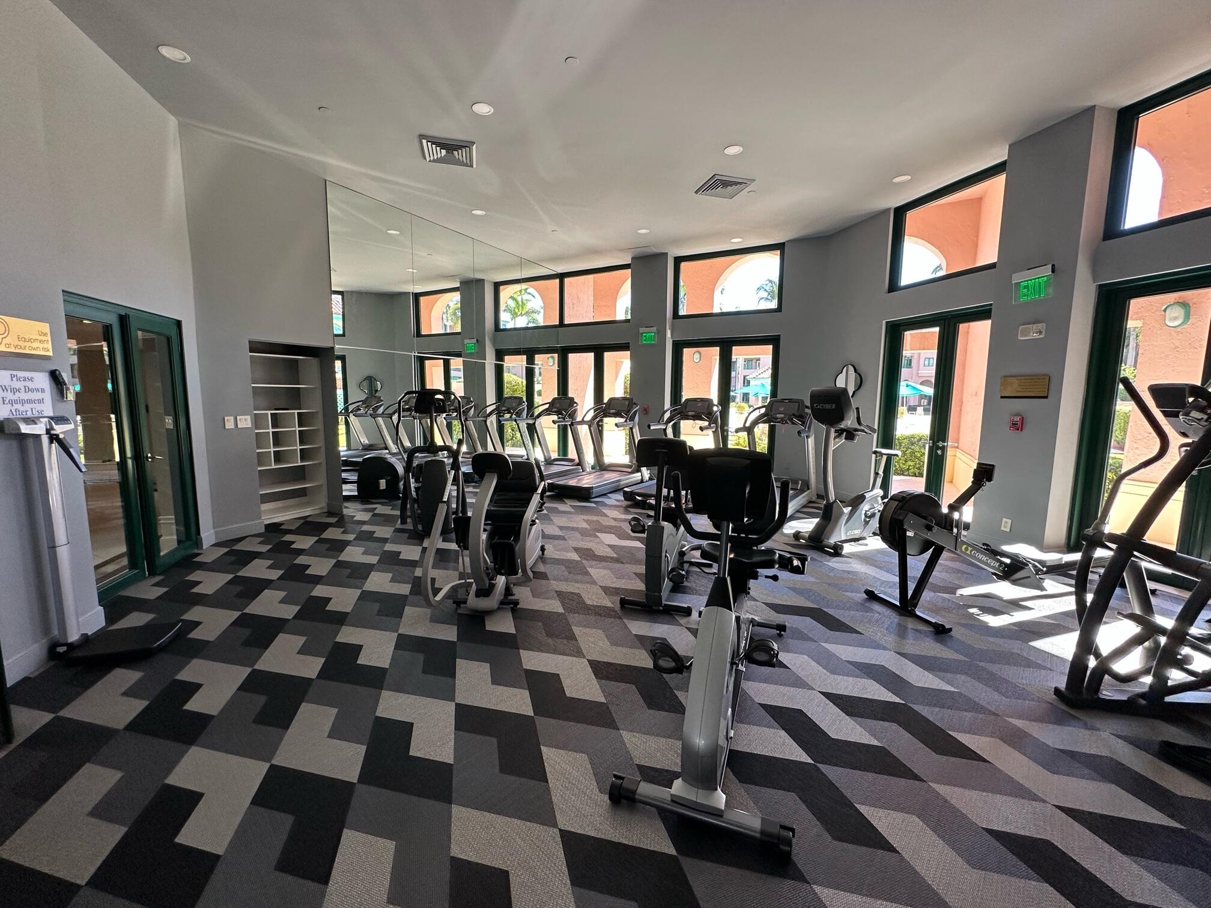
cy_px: 454
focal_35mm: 14
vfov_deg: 85.7
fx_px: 490
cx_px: 606
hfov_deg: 102.1
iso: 100
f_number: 2.2
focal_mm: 2.22
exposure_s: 1/99
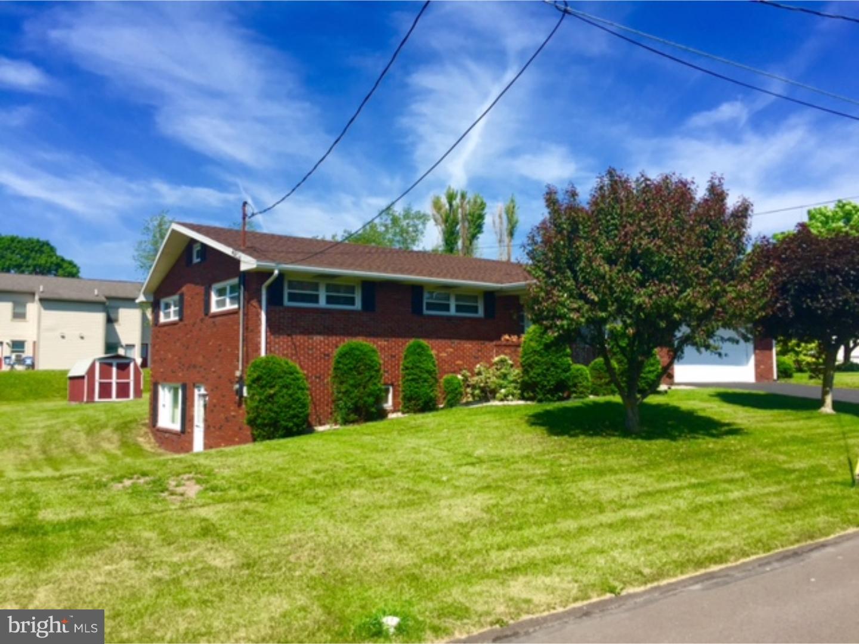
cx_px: 430
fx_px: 720
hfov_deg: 61.7
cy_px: 322
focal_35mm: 29
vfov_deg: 48.2
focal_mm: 4.15
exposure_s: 1/1582
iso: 32
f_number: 2.2
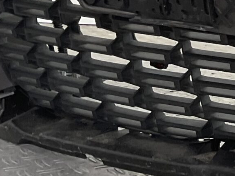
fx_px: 876
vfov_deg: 11.5
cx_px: 480
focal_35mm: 129
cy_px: 67
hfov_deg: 13.1
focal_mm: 3
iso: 20
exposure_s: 1/120
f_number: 1.8
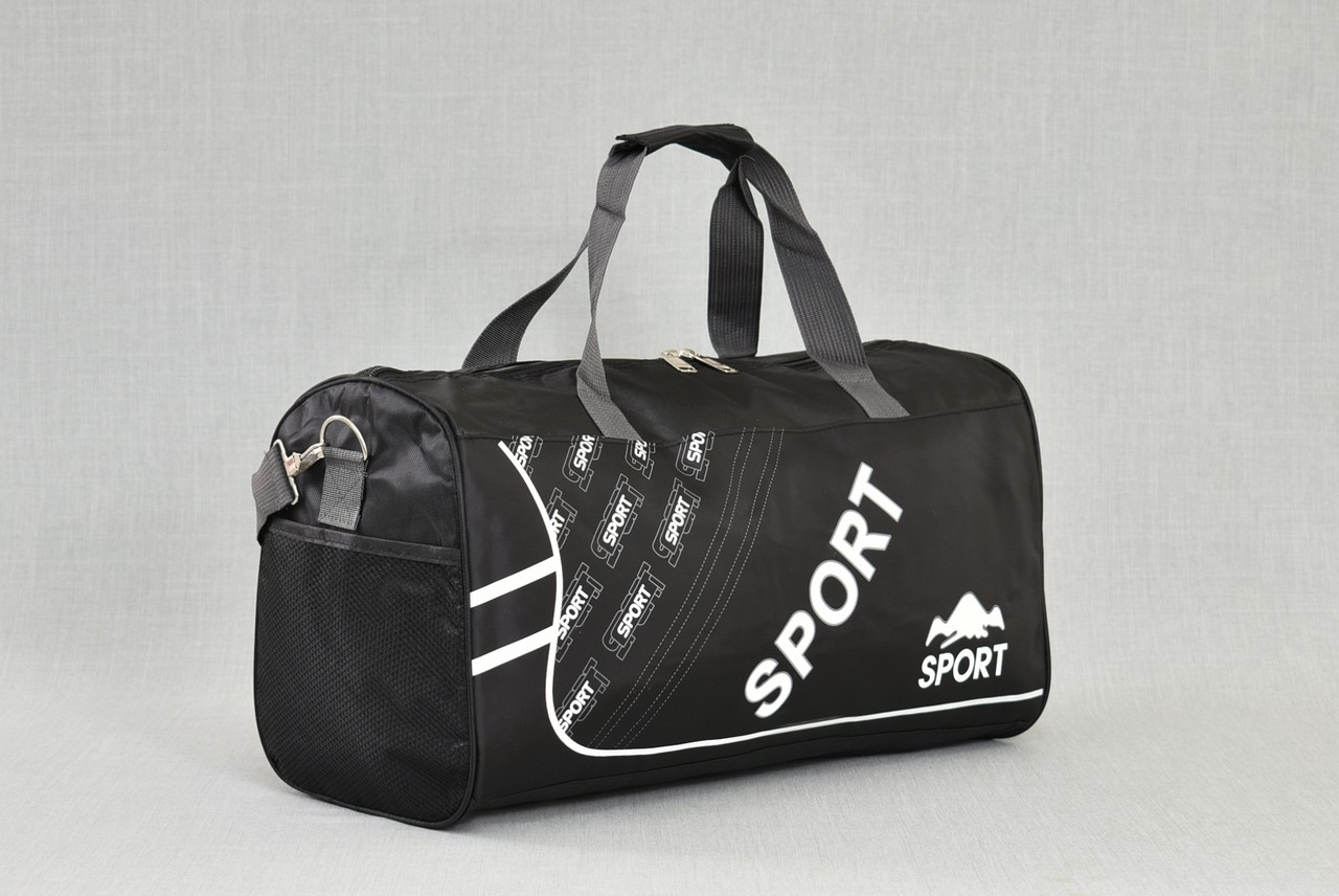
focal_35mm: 68
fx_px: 2513
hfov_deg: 29.8
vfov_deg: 20.2
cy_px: 448
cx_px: 670
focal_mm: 45
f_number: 5.6
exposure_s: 1/6
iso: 100
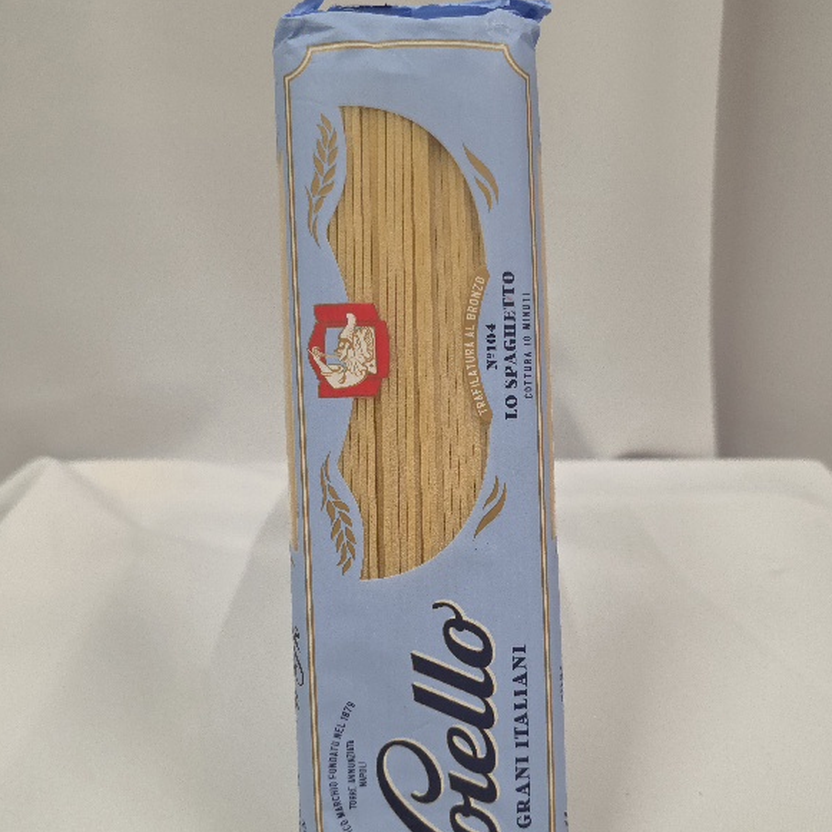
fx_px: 761
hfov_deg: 57.3
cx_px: 421
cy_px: 490
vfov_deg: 57.0
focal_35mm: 28
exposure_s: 1/101
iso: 320
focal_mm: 6.3
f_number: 1.7
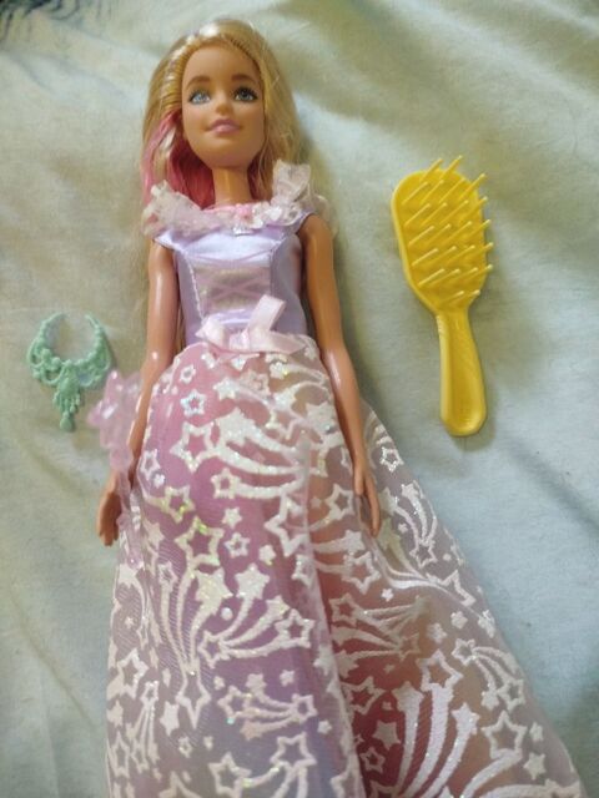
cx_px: 300
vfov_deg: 71.6
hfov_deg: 56.8
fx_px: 554
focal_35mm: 24
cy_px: 399
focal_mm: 5.31
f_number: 1.7
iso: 640
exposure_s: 1/17
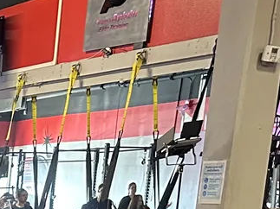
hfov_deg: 14.2
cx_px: -254
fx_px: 962
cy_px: 473
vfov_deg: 10.9
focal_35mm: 119
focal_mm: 6.86
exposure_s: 1/60
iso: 500
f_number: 1.78
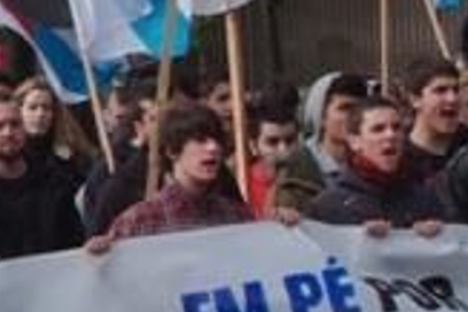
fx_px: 5356
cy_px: 172
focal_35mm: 412
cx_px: -435
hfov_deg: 4.9
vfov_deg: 3.3
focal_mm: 70
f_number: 13
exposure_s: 1/225
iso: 640
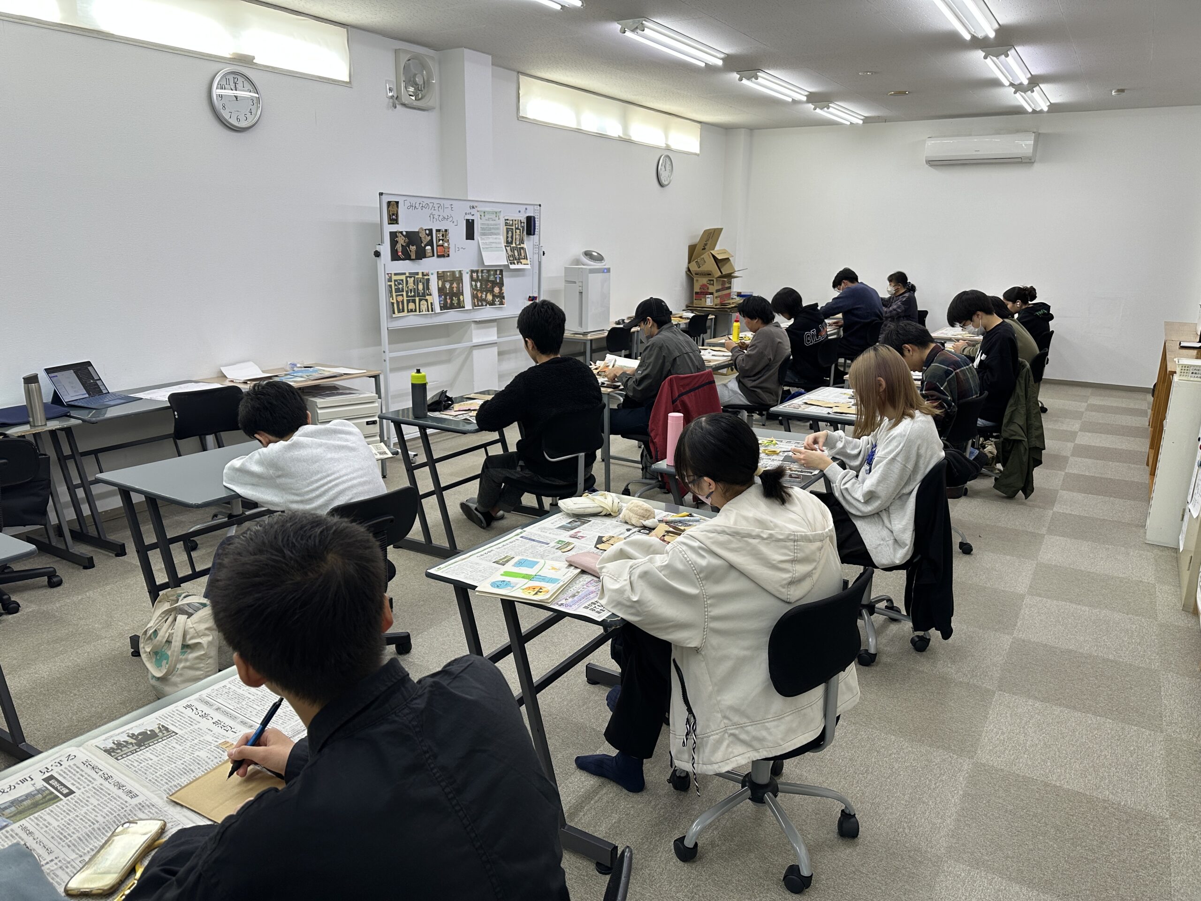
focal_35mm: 24
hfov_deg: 71.6
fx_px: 833
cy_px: 450
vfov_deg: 56.8
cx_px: 600
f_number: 1.78
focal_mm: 6.86
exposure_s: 1/120
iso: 125
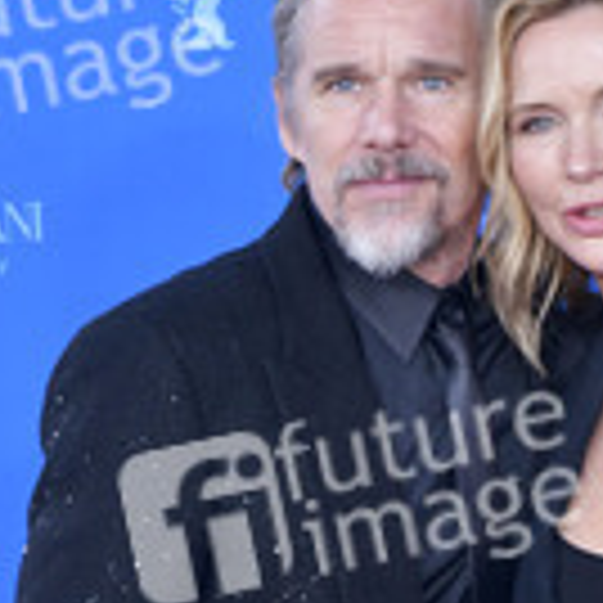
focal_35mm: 178
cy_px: 724
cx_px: 482
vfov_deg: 9.7
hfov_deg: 9.8
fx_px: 3508
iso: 1600
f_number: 5.6
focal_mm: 70
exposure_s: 1/160
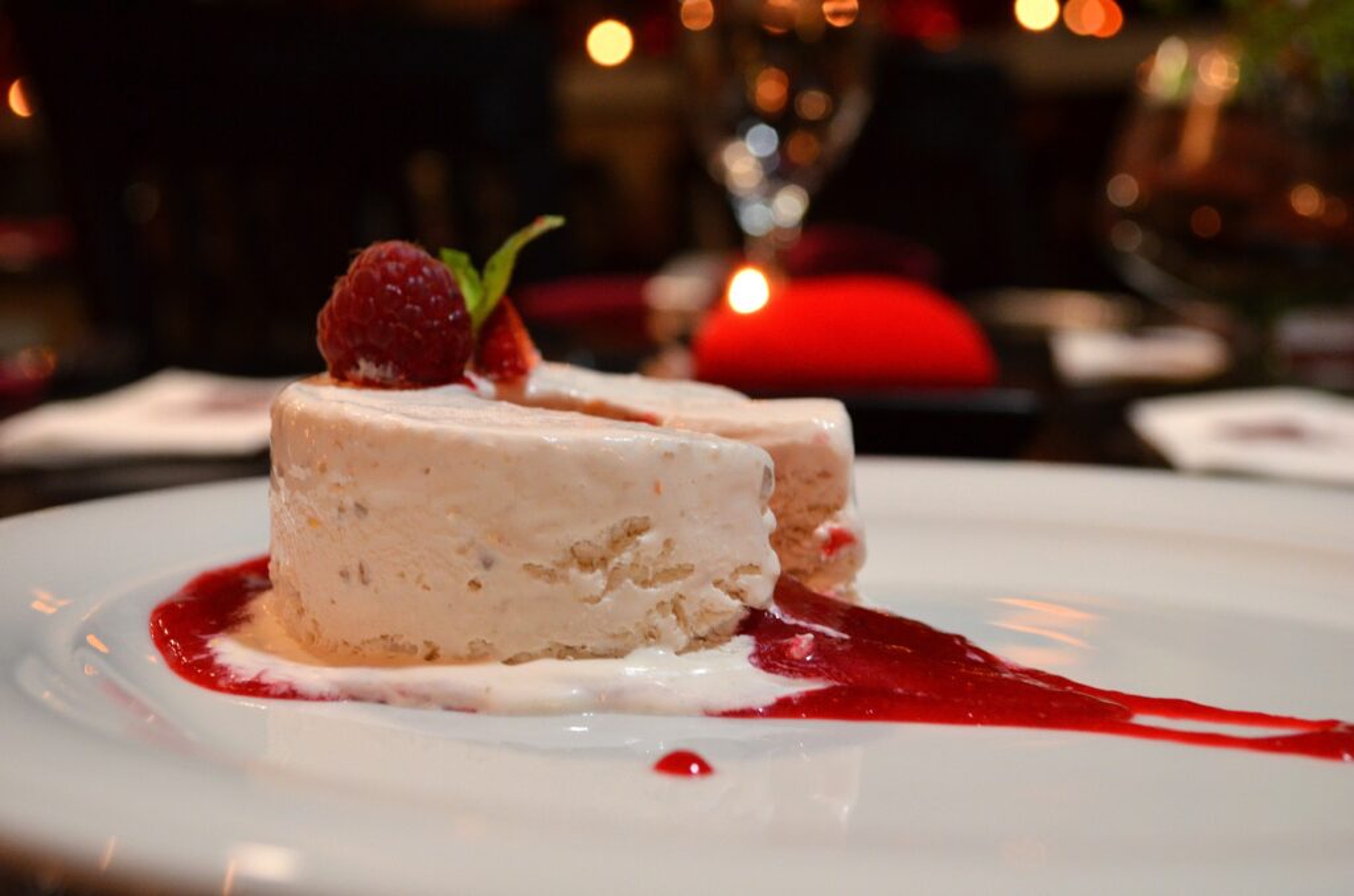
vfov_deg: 24.9
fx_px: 2027
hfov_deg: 36.9
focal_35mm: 54
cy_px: 448
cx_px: 677
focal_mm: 36
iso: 1600
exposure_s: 1/10
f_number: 5
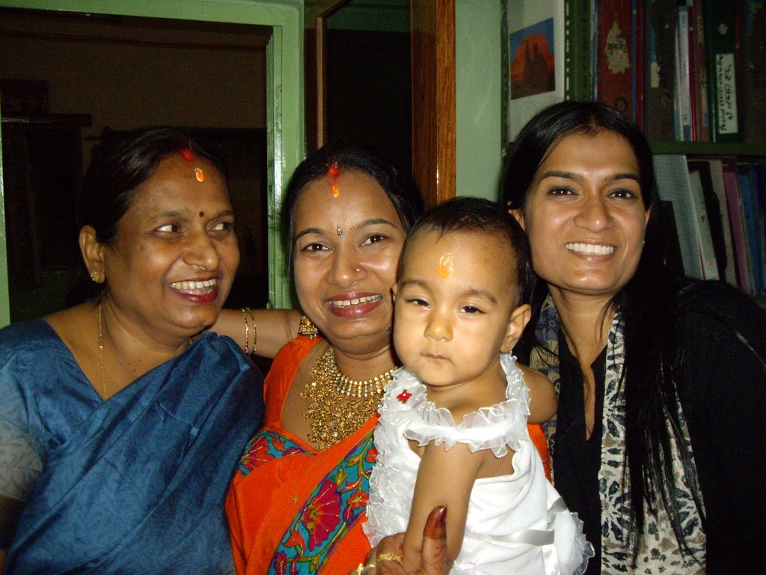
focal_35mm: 38
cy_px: 288
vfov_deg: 37.7
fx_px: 841
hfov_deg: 49.0
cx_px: 383
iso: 400
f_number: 2.7
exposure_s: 1/40
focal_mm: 6.2
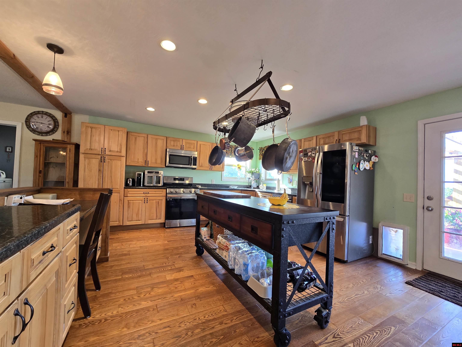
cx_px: 231
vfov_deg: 89.9
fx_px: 174
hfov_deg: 106.2
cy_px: 174
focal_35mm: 13
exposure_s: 1/60
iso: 160
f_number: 2.2
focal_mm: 2.2
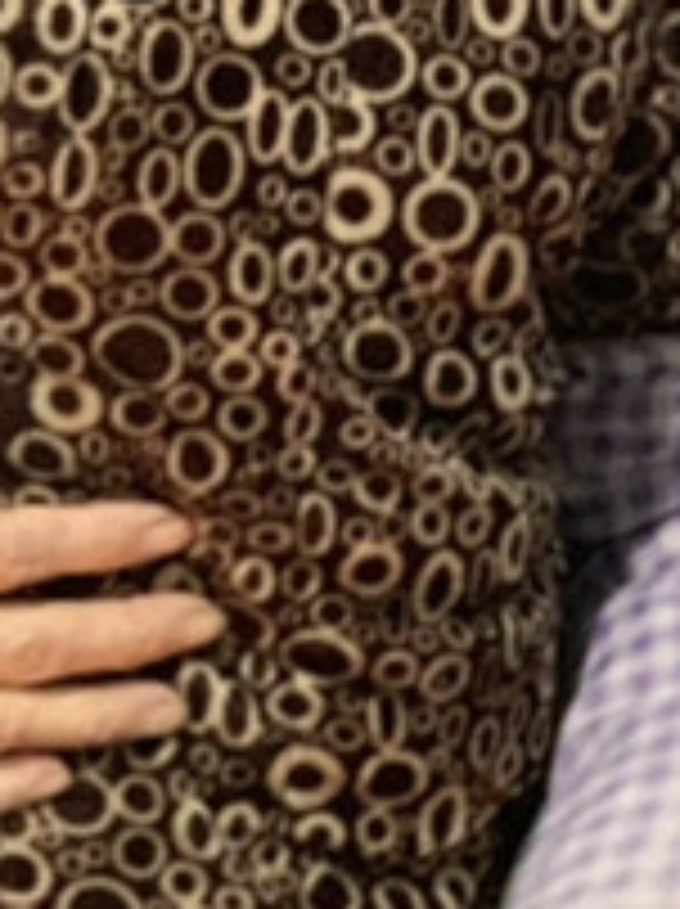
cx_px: -261
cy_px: -20
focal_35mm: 206
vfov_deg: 9.5
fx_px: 5407
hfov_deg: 7.1
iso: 500
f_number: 2.4
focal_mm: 6
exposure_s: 1/33
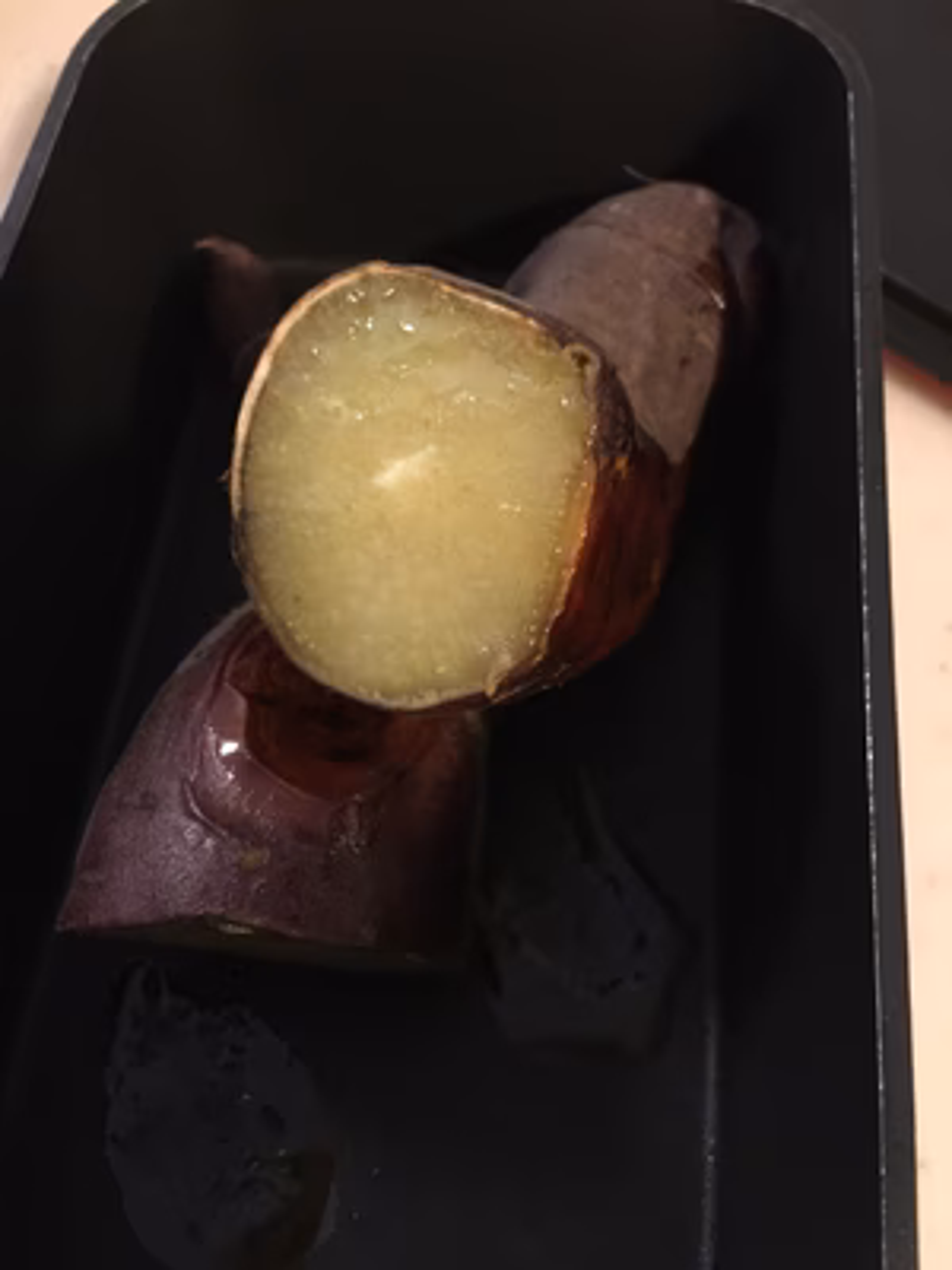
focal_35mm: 29
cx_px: 476
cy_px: 635
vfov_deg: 61.7
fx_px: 1063
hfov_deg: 48.2
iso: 200
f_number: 2.2
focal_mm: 4.15
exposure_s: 1/15
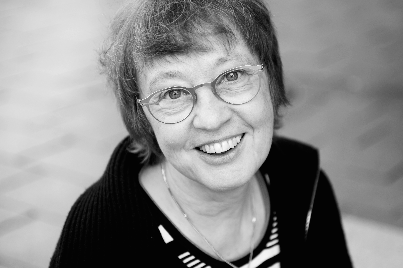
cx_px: 202
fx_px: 783
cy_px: 134
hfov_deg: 28.9
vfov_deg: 19.4
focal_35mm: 70
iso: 200
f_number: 3.2
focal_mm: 70
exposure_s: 1/125
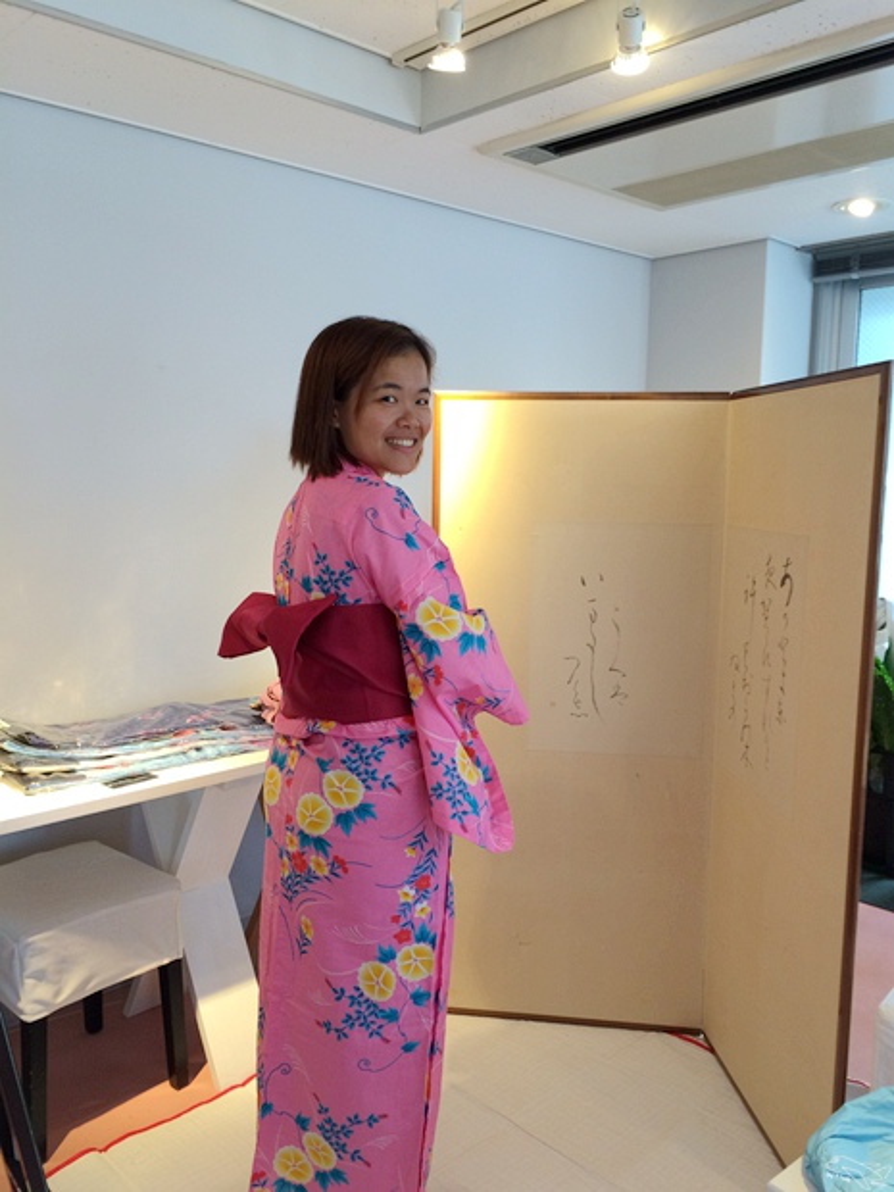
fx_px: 999
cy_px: 596
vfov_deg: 61.7
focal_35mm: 29
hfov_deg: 48.2
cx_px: 447
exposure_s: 1/30
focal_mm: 4.15
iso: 64
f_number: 2.2
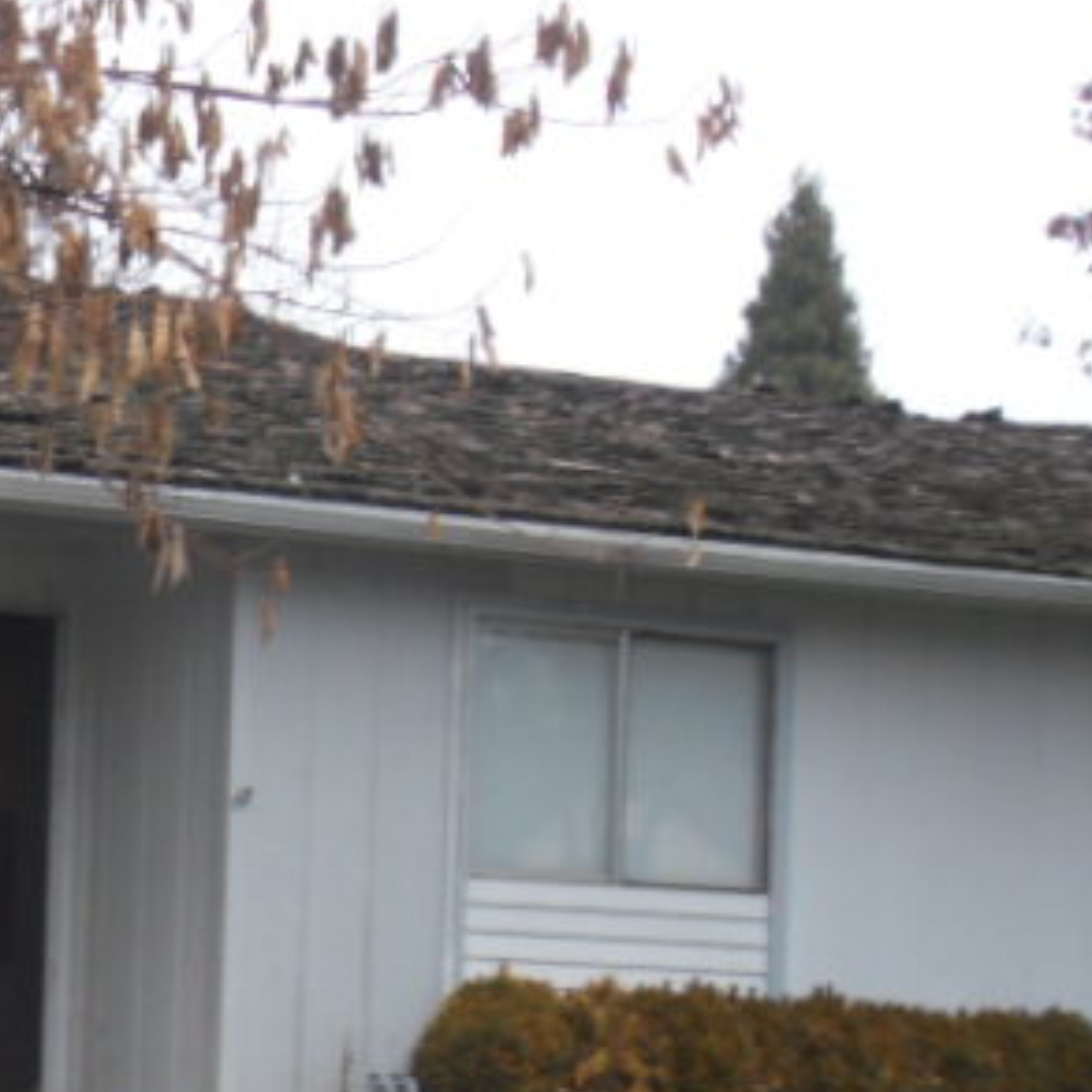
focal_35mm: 108
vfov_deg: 15.8
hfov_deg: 15.3
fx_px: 3855
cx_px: -365
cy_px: 1077
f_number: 3.5
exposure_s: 1/90
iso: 80
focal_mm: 6.3
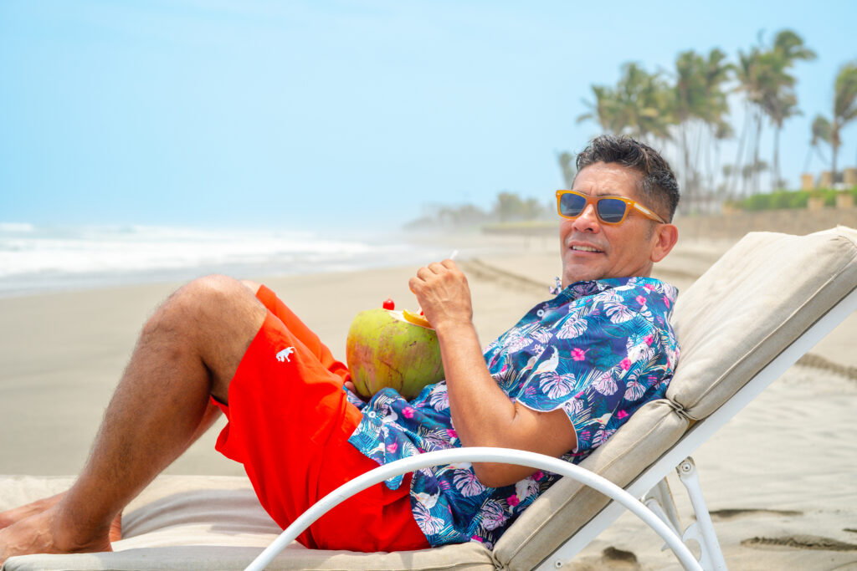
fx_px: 1190
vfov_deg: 27.0
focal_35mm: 50
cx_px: 428
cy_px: 286
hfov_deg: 39.6
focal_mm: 50
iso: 125
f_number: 4
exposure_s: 1/1000
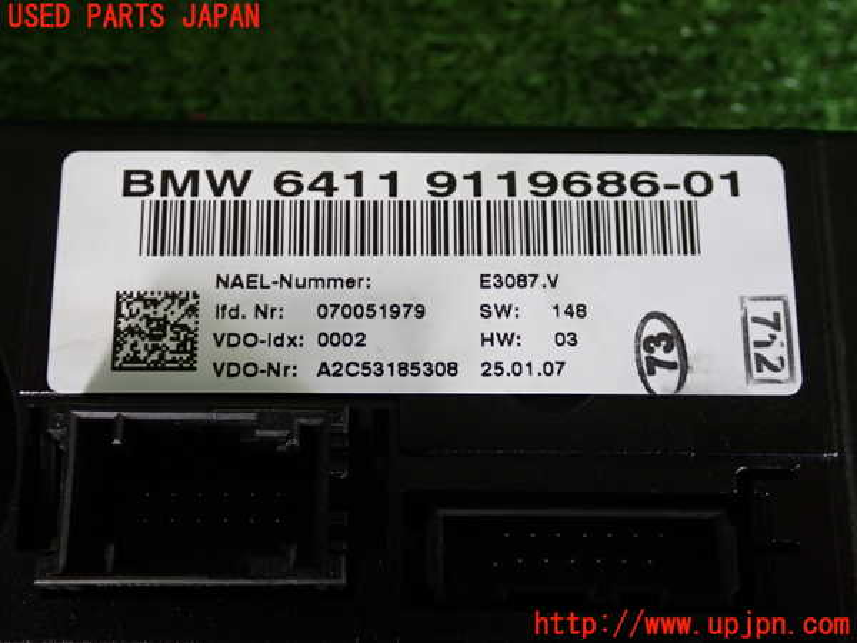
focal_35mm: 50
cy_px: 322
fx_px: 1238
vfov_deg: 29.1
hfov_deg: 38.2
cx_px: 428
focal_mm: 9.01
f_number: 3.2
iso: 200
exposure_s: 1/50
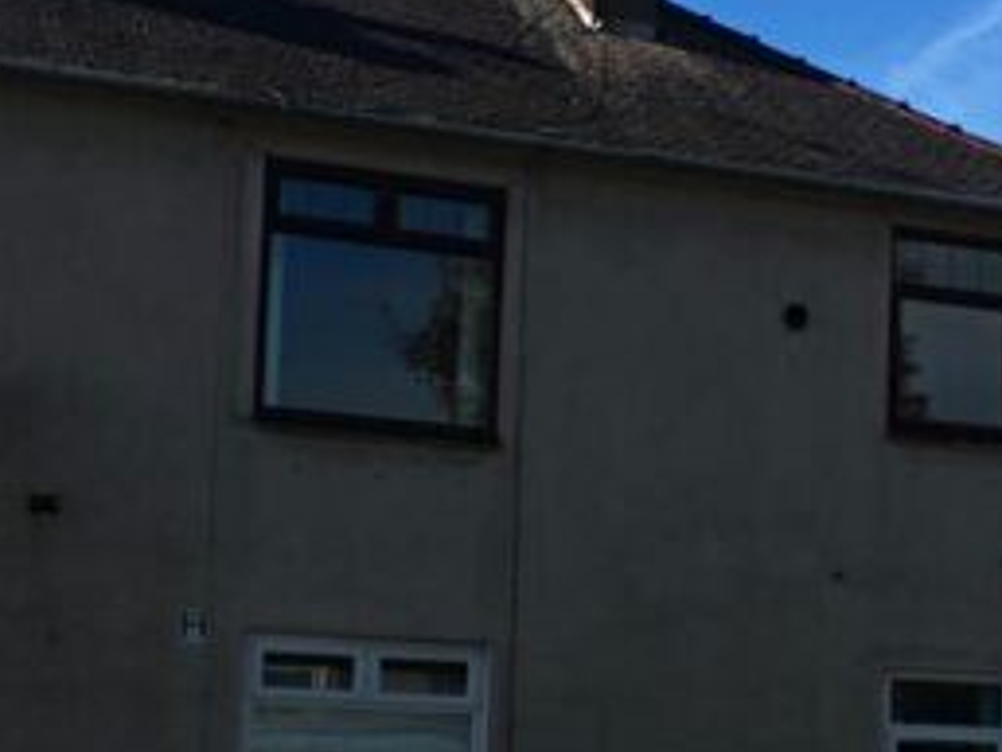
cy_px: 567
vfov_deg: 18.6
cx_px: 772
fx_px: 2288
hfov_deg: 24.4
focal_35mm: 79
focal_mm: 4.15
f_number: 2.2
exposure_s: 1/894
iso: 25
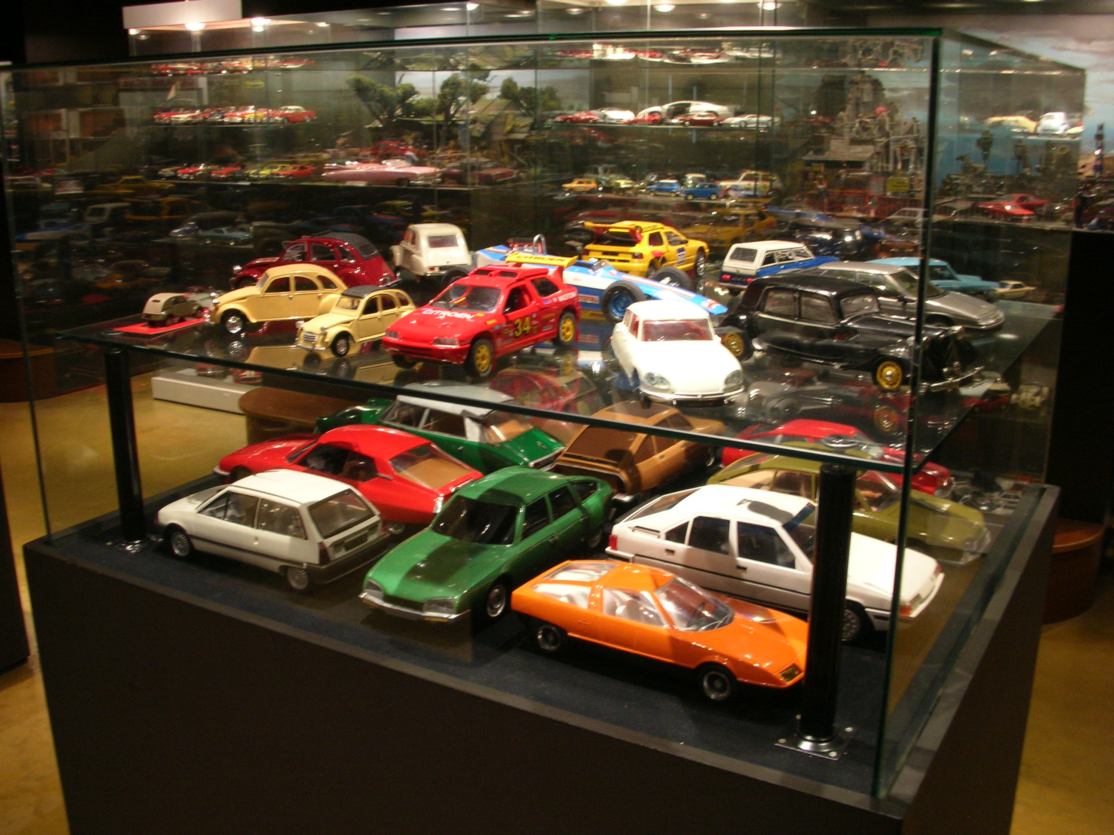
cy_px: 418
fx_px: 1126
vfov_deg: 40.7
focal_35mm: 35
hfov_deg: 52.6
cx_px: 557
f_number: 3
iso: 114
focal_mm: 5.8
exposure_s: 1/3.9
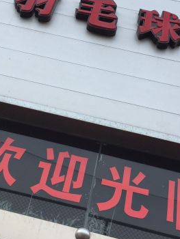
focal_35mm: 58
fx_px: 402
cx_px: 83
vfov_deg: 33.0
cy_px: 87
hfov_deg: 25.3
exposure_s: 1/471
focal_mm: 4.15
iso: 32
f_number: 2.2
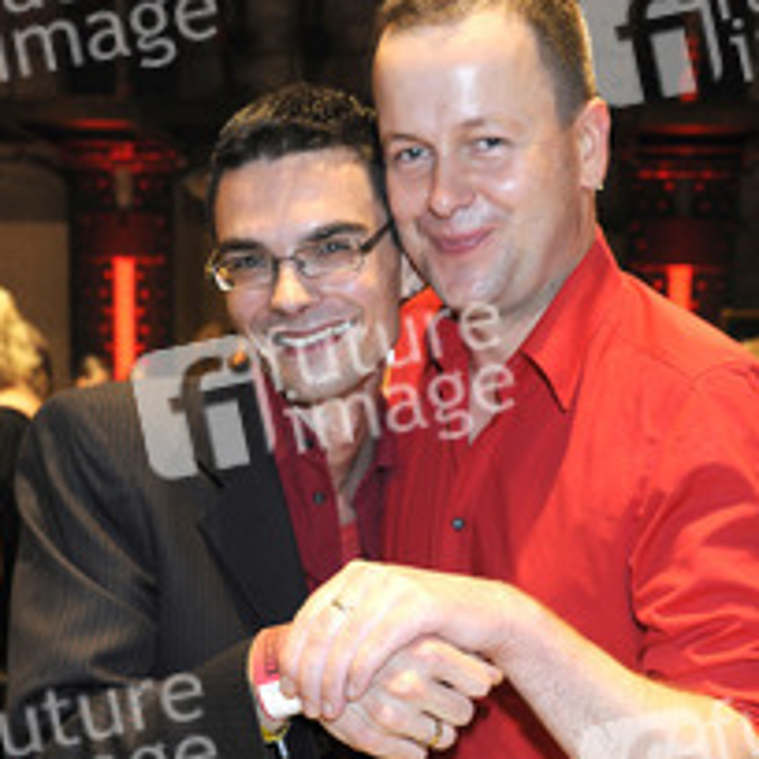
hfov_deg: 28.6
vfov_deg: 28.2
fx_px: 1488
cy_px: 577
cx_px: 432
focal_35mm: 60
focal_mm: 36
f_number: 5.6
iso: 1250
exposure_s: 1/60
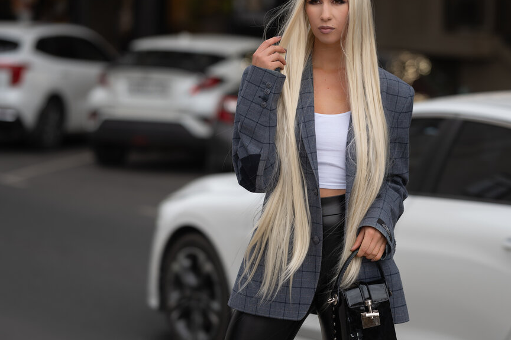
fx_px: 1675
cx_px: 288
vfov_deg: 11.6
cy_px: 137
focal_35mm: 118
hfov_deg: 17.3
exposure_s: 1/200
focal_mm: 85
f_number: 2.2
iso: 100
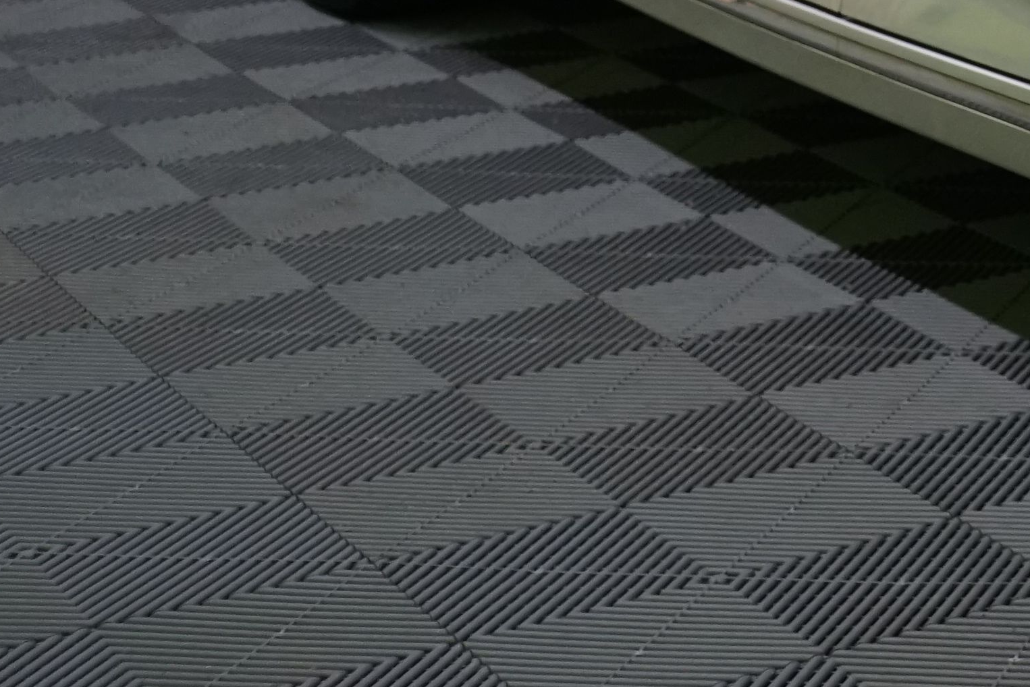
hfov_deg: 15.1
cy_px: -304
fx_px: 3262
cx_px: 1941
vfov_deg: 11.6
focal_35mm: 114
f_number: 4.5
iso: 1600
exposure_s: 1/50
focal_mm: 29
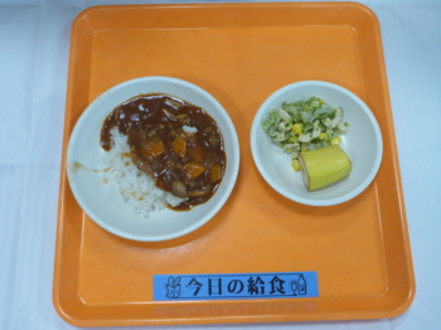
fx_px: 458
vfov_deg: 39.6
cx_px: 220
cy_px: 165
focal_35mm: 36
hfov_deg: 51.4
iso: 400
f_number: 3.9
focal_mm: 6.4
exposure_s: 1/60
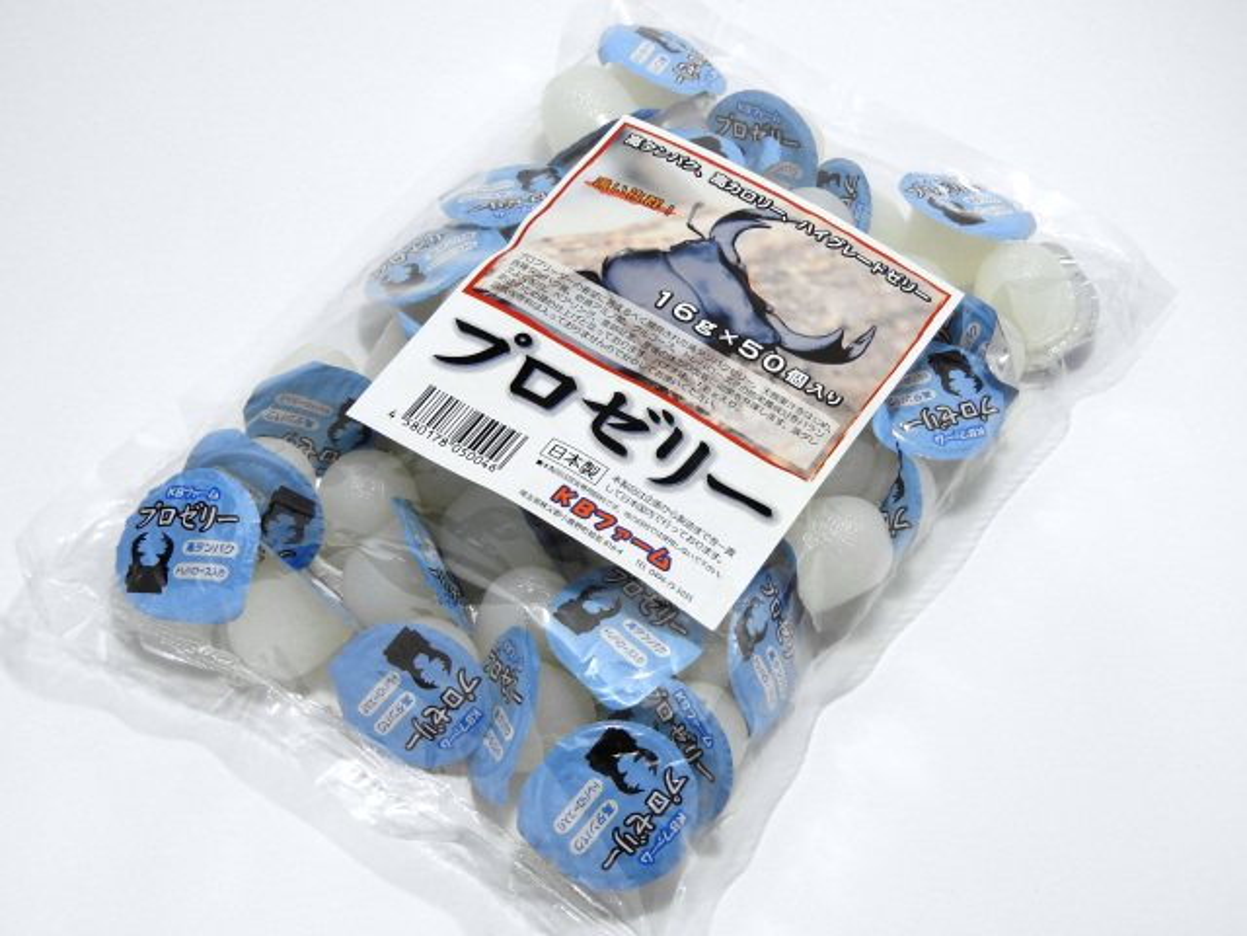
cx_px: 624
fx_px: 2342
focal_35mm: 65
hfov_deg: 29.8
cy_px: 468
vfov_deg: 22.6
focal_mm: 11.6
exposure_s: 1/30
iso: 320
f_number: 4.2
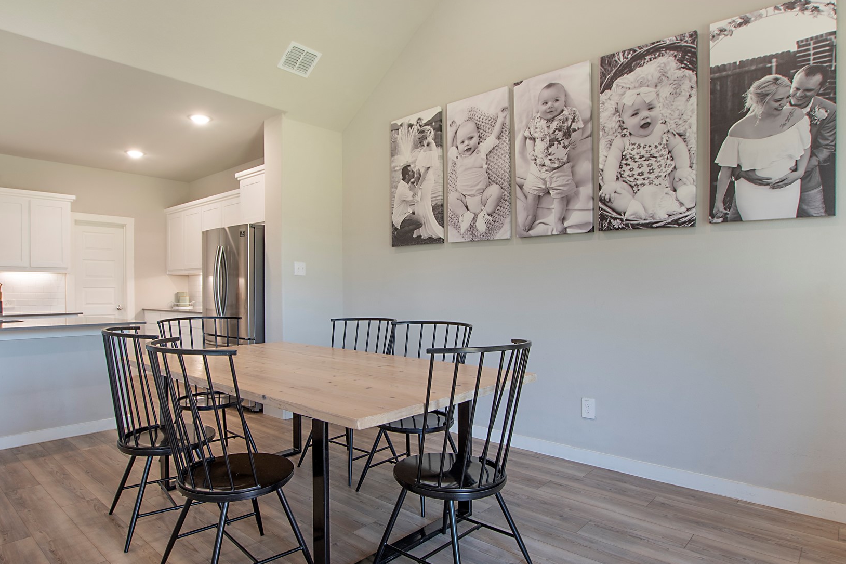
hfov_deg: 83.9
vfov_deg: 61.9
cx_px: 396
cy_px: 287
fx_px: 470
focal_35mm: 20
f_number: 8
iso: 100
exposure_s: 1/4
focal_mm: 10
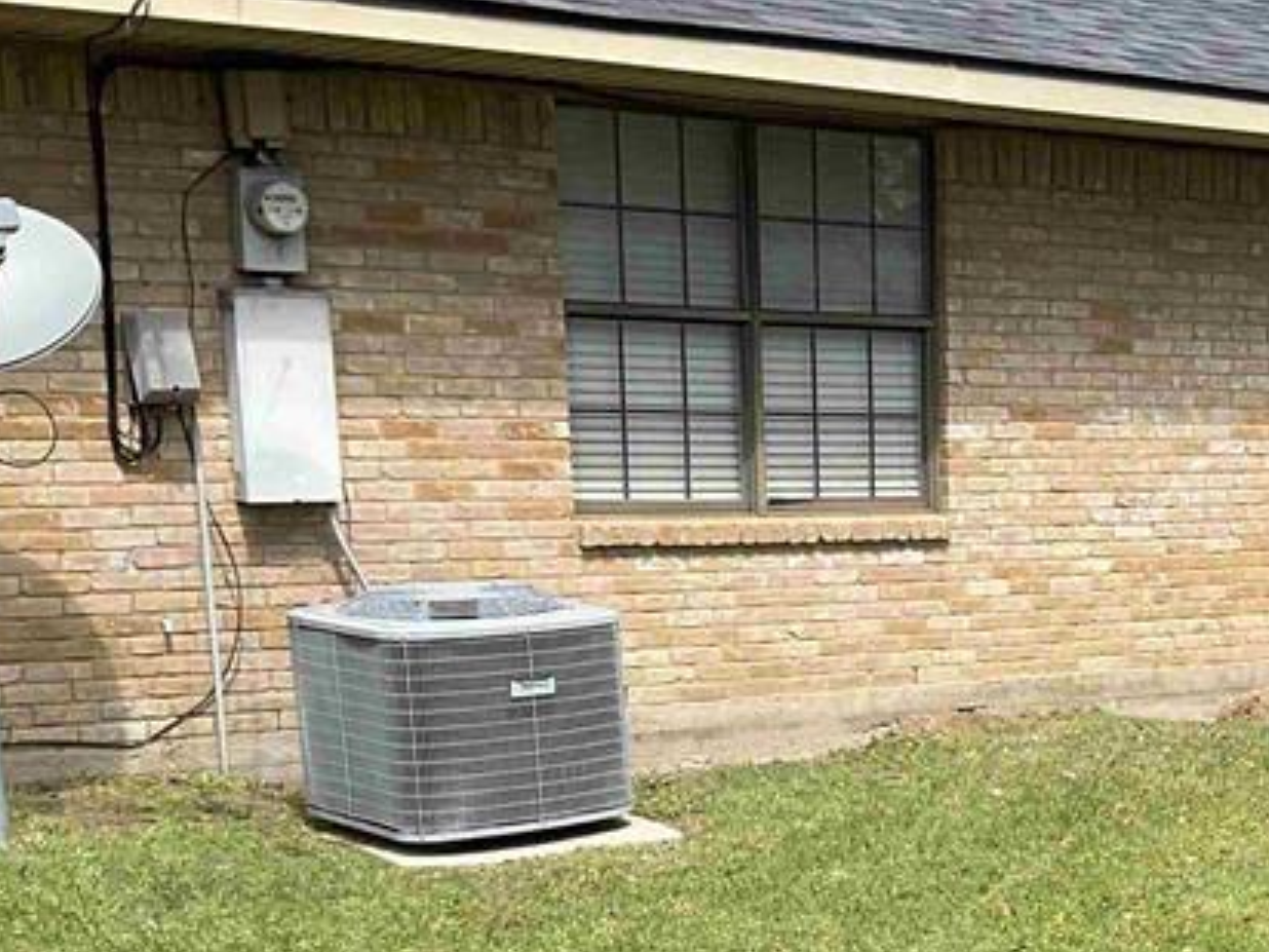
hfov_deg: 25.8
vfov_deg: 19.7
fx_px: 2639
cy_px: 1014
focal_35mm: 72
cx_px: 1247
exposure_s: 1/1168
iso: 25
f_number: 1.8
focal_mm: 3
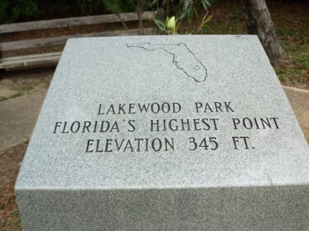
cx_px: 158
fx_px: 321
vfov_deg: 39.6
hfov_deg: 51.4
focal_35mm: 36
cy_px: 121
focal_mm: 5.7
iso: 80
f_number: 2.9
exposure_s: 1/400
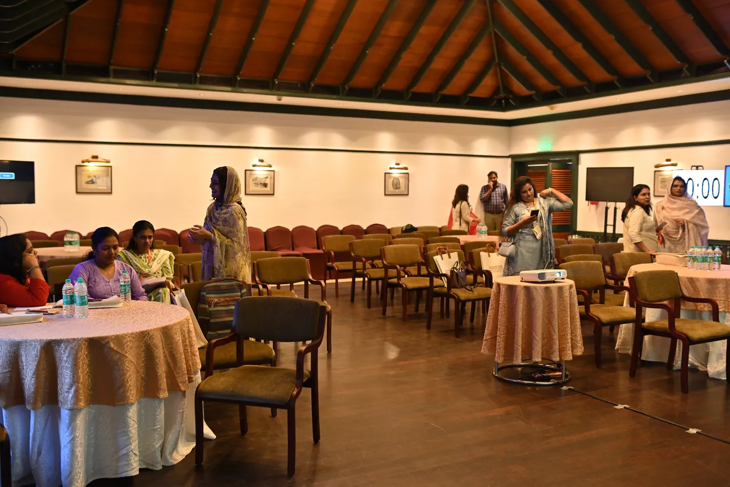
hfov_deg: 54.4
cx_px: 365
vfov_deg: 37.8
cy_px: 244
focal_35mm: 35
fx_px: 710
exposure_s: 1/100
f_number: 2
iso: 800
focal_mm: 35
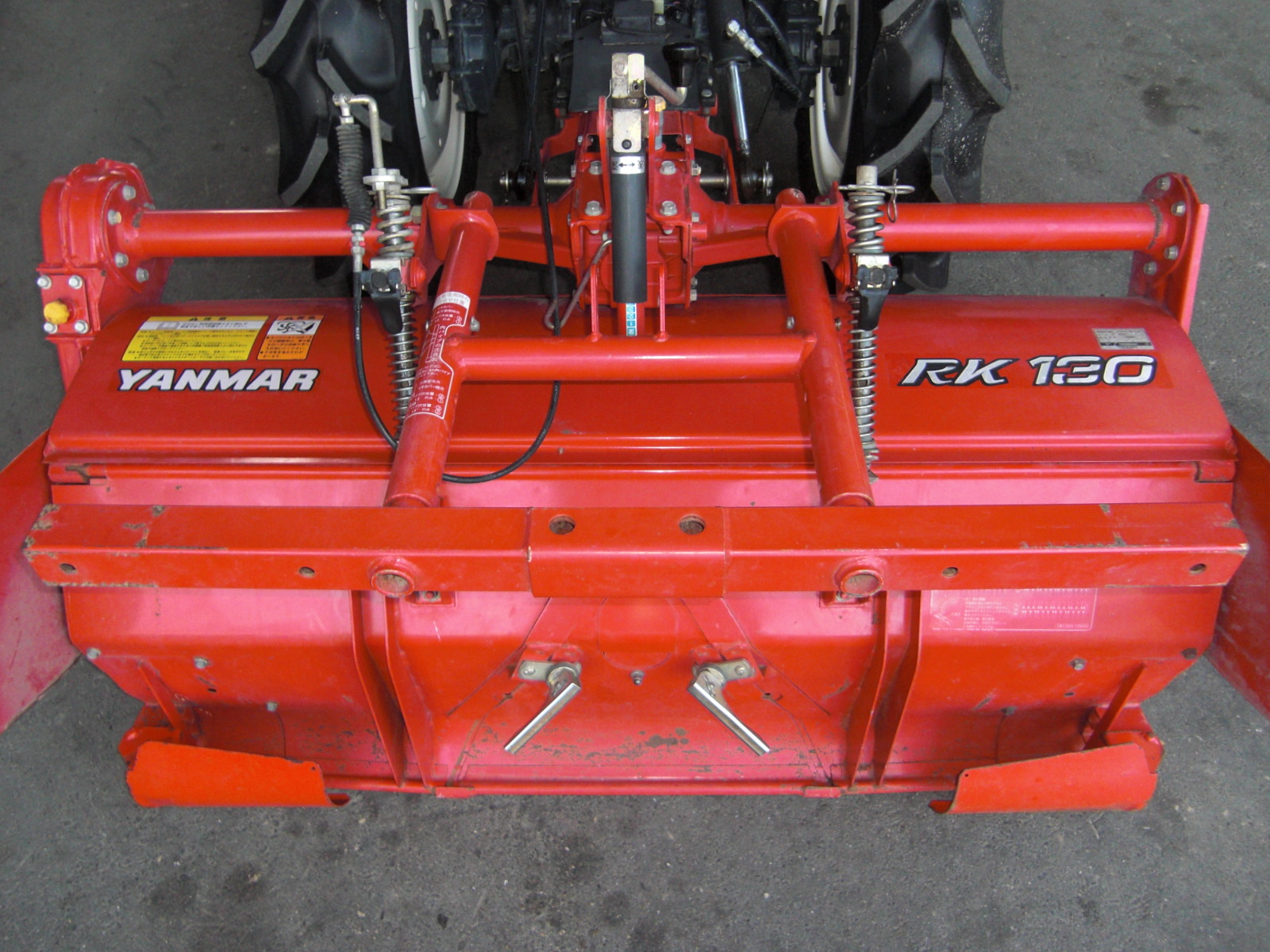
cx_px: 635
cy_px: 476
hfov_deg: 63.4
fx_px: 1027
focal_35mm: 28
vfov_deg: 49.7
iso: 200
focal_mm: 4.9
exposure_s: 1/60
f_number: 2.6
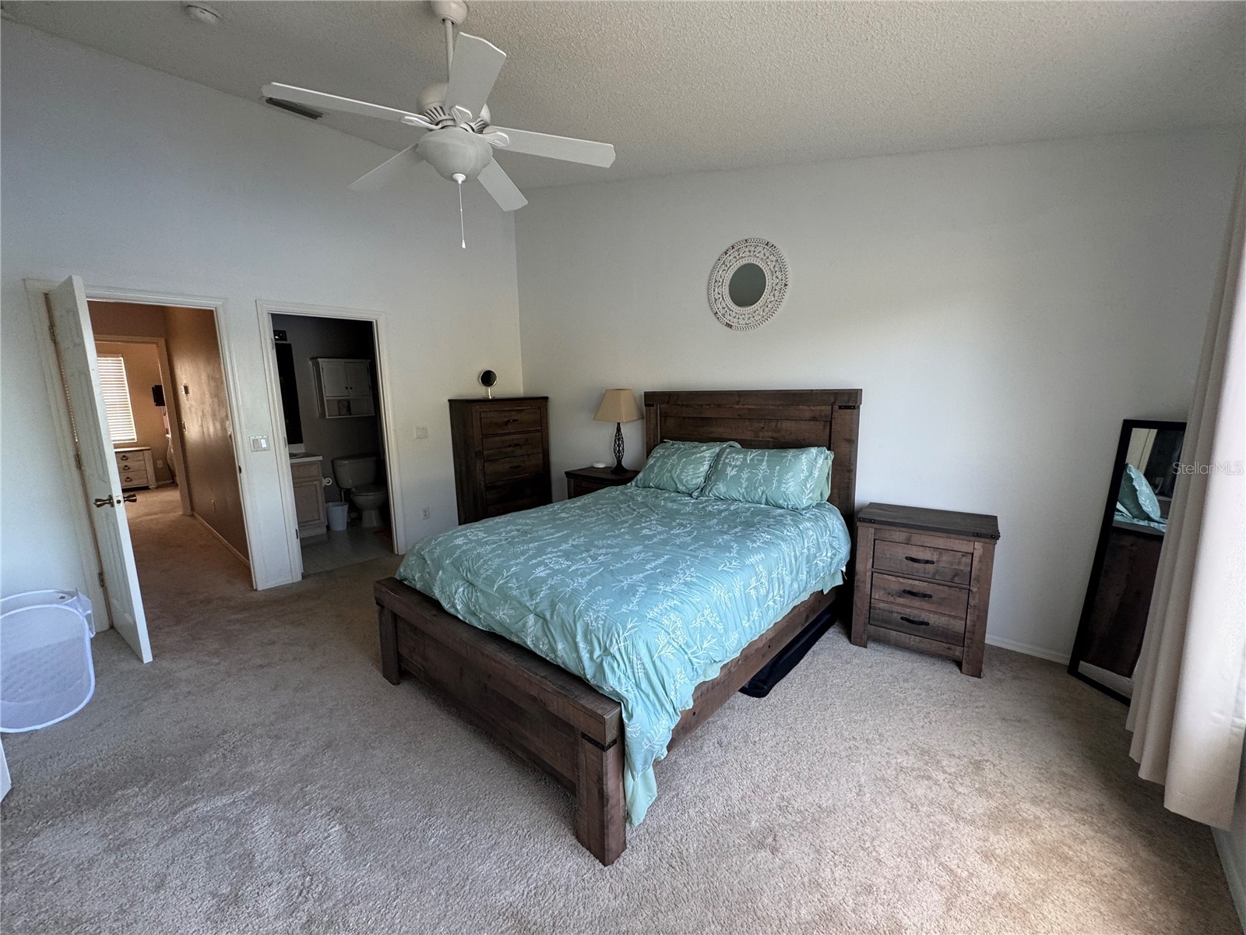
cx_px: 623
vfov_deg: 85.7
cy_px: 468
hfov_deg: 102.1
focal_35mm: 14
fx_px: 504
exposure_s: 1/99
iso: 125
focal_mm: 2.22
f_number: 2.2
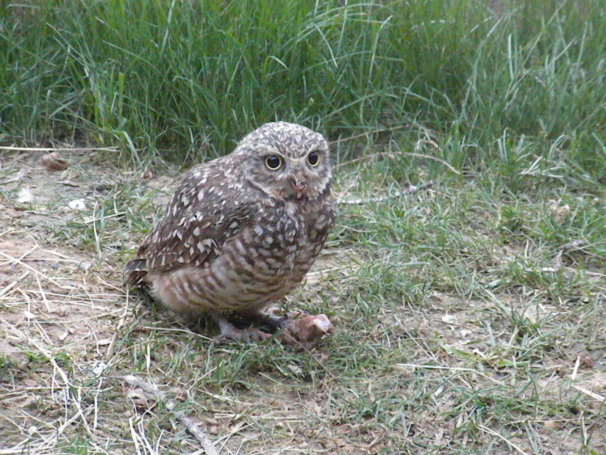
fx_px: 4167
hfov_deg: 8.3
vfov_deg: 6.2
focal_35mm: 238
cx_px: 303
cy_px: 228
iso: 1704
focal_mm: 42.1
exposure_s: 1/289
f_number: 5.2
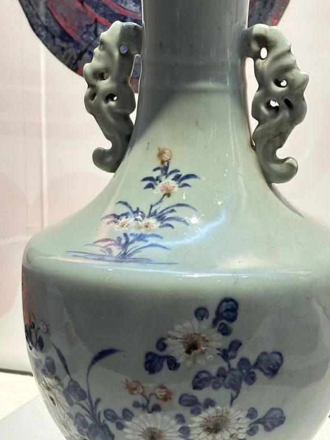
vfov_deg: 21.8
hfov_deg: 16.4
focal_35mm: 90
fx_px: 1144
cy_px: 236
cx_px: 202
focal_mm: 6.86
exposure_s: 1/50
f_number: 1.78
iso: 200
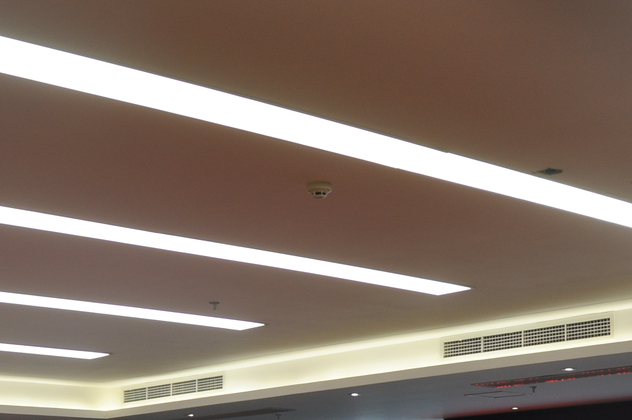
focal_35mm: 76
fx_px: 1333
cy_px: 478
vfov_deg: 17.2
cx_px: 266
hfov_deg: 26.6
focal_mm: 18
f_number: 3.5
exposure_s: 1/50
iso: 200
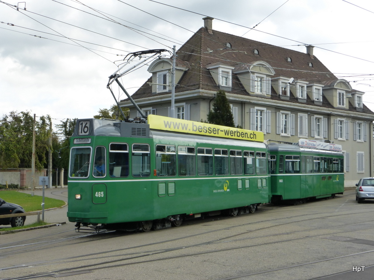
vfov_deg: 29.7
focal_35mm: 49
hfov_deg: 38.9
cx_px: 187
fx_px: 529
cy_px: 140
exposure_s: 1/500
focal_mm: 8.5
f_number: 4.2
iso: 160
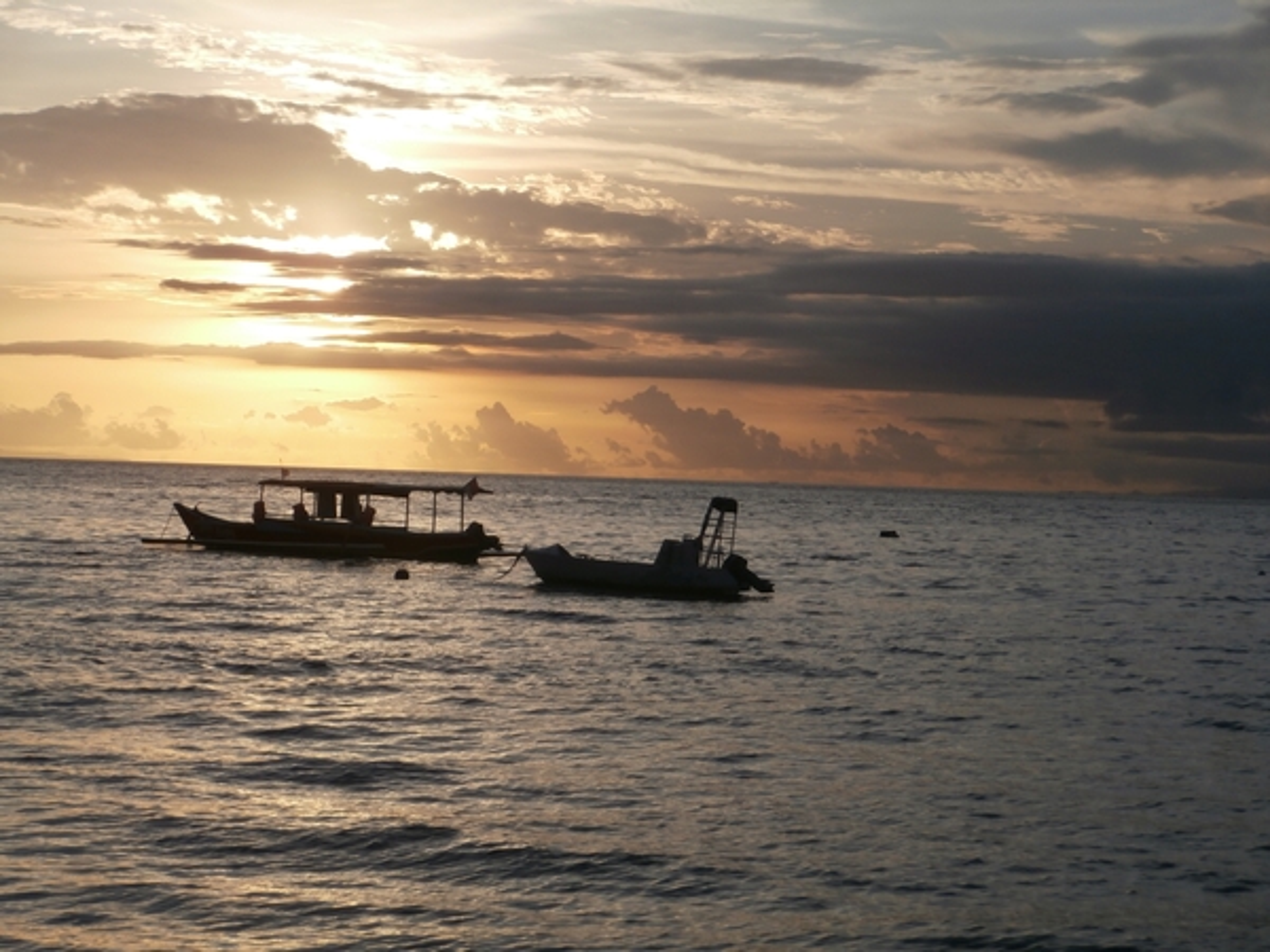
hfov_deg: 22.8
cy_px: 476
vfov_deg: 17.2
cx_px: 635
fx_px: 3155
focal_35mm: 86
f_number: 5
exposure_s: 1/1000
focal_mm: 15.16
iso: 100
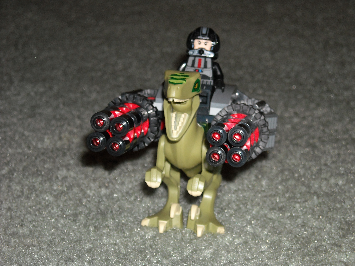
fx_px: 1077
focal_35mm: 105
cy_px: 133
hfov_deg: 18.7
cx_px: 178
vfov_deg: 14.1
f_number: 4.7
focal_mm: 17.1
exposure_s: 1/125
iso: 200
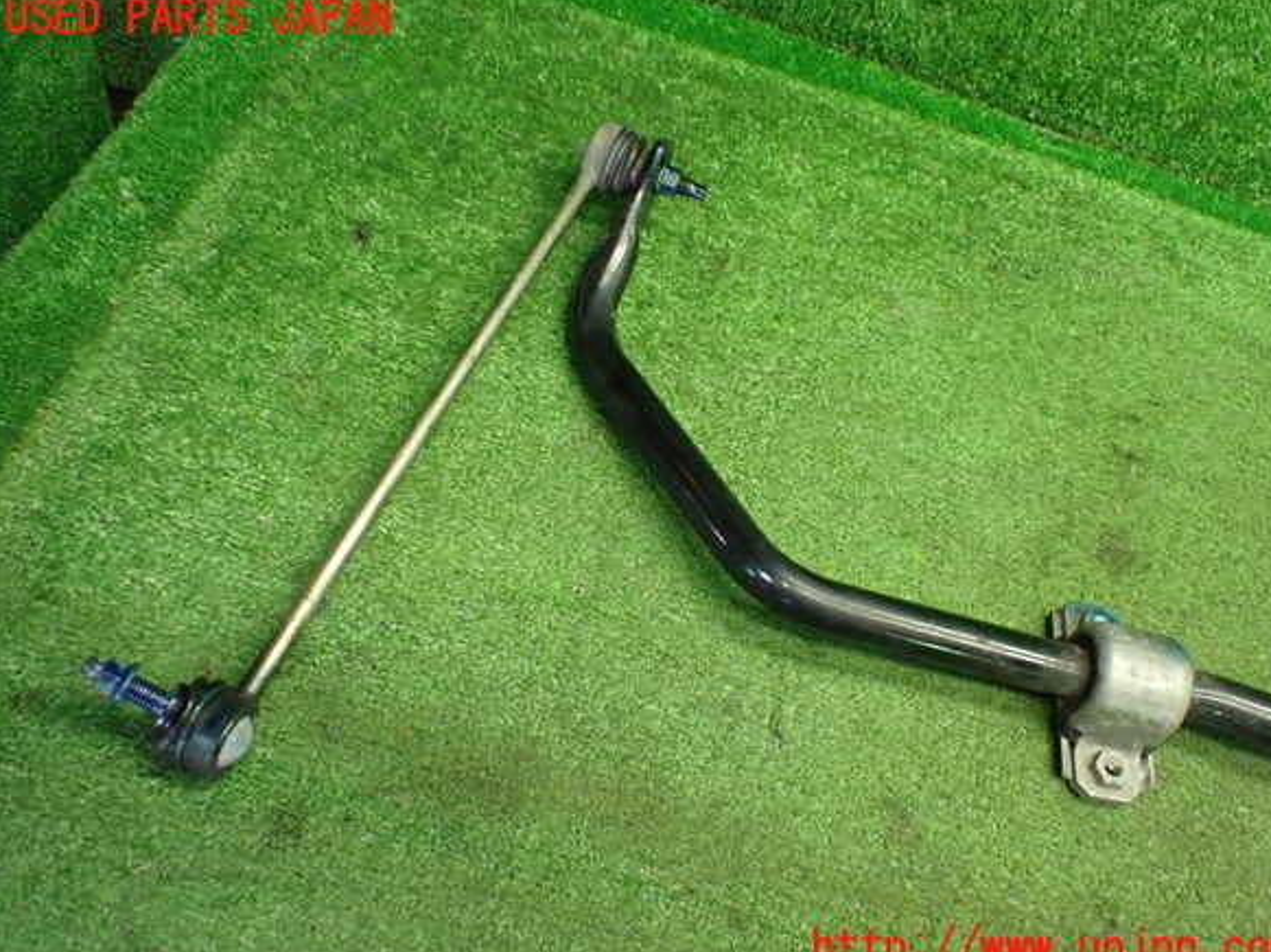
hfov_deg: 58.4
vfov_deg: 45.4
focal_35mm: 31
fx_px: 1138
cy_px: 484
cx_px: 650
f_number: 2.3
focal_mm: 5.4
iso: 800
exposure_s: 1/100
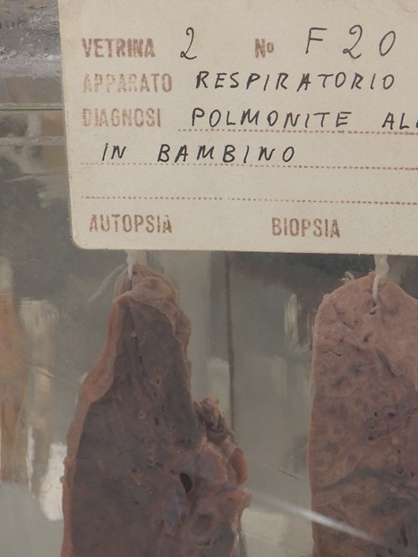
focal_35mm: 104
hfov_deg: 14.2
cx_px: 216
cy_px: 358
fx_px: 1675
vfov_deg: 18.9
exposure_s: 1/30
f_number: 4
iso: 125
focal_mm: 8.9
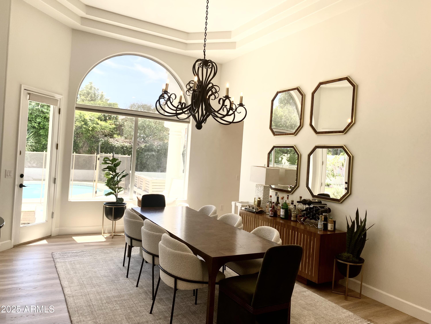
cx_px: 216
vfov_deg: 53.1
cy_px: 162
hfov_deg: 67.3
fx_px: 324
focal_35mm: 26
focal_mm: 4.25
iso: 32
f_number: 1.8
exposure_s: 1/337
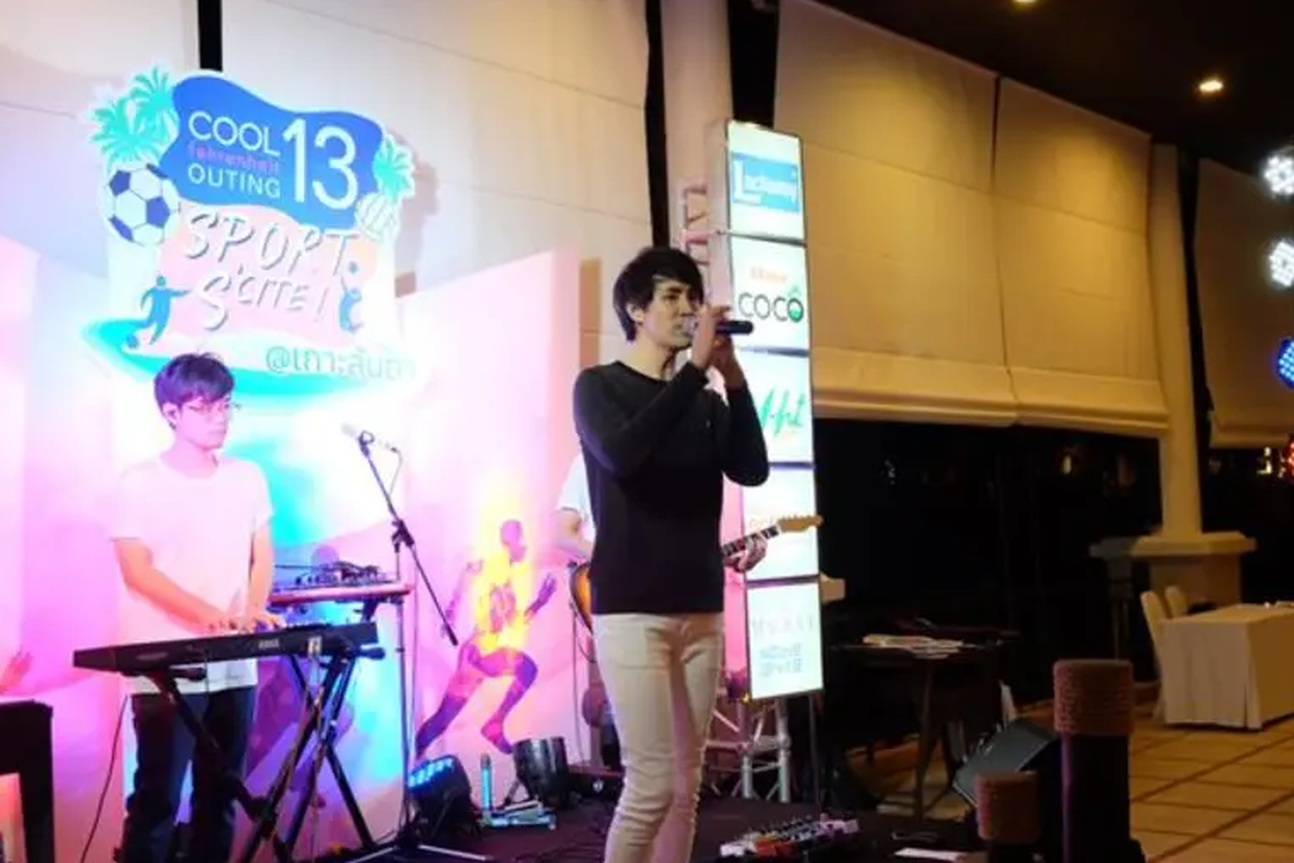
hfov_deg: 45.4
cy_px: 433
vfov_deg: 31.2
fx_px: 1545
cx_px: 635
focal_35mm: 43
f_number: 4.5
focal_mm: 28.2
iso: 1250
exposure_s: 1/30
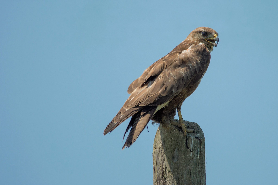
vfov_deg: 1.8
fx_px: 5786
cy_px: 92
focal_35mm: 750
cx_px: 139
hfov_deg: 2.8
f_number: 6.3
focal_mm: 500
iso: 200
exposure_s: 1/1250
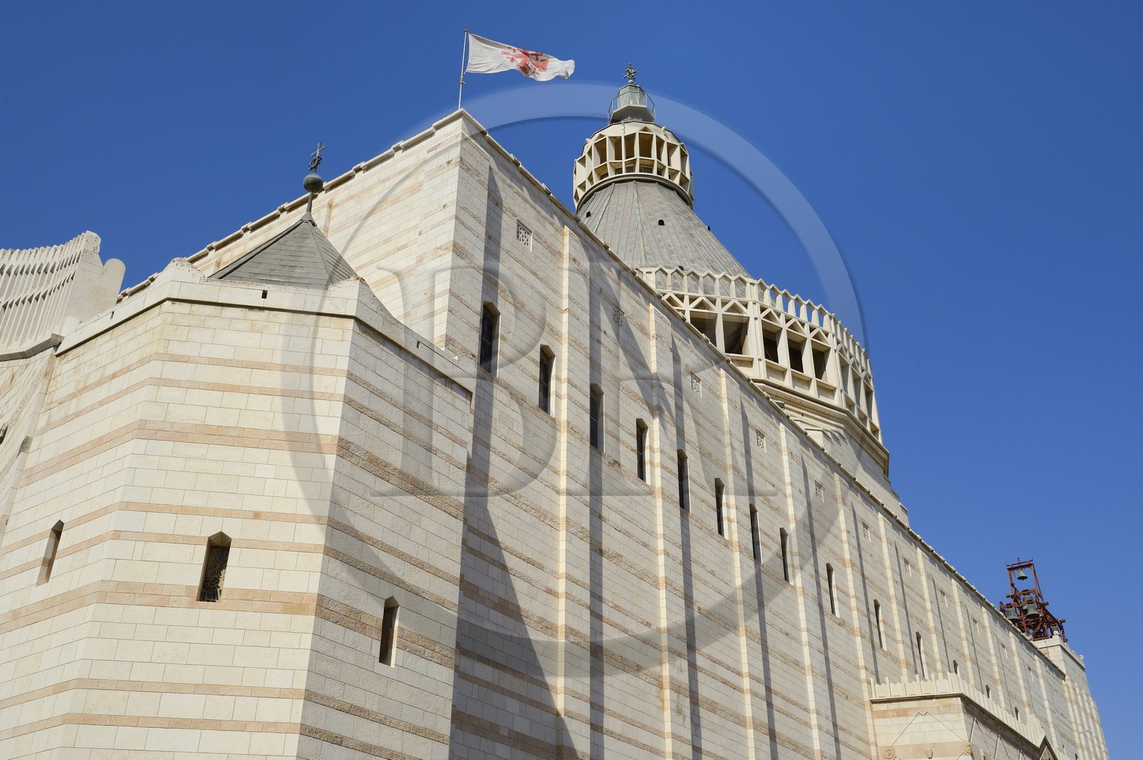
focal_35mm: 34
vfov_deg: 38.8
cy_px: 380
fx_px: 1079
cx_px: 572
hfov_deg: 55.8
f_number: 13
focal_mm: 34
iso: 200
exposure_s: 1/400
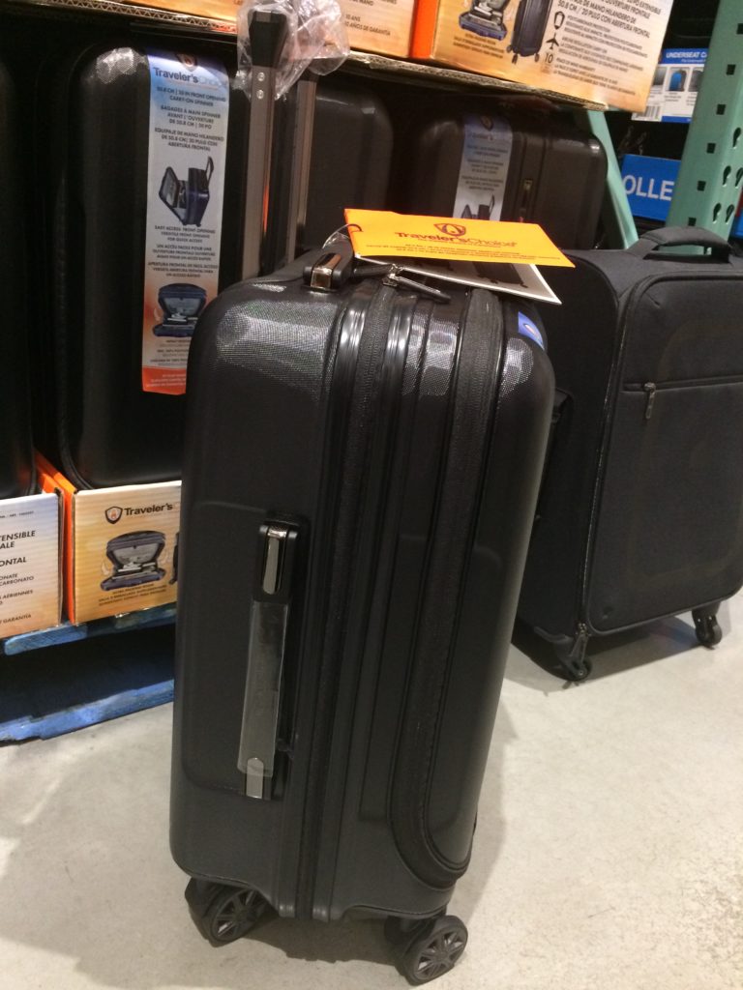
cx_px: 372
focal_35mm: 29
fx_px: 830
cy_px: 495
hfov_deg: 48.2
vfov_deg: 61.7
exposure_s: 1/20
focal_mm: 4.15
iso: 320
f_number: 2.2
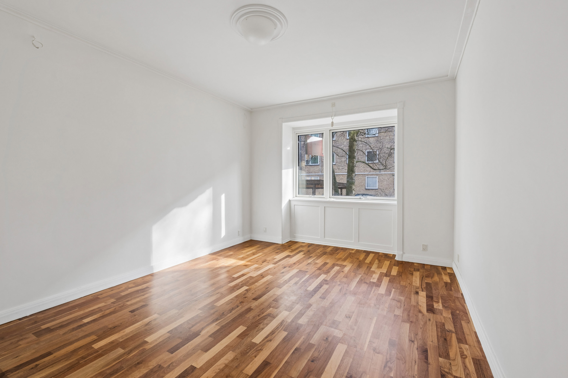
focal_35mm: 16
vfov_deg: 73.7
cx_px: 284
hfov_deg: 96.7
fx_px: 252
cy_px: 189
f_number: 9
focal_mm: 16
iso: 160
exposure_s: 1/25
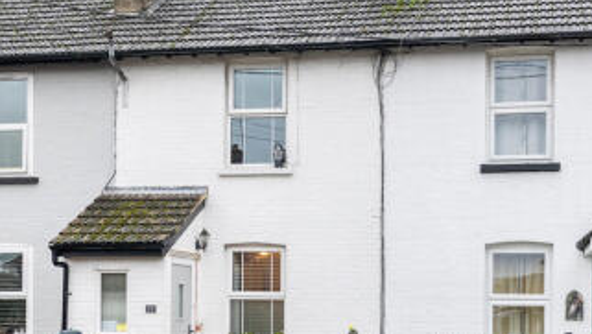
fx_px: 754
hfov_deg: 42.6
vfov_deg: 25.0
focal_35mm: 48
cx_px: 230
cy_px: 182
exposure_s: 1/80
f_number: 7.1
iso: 2000
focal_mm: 31
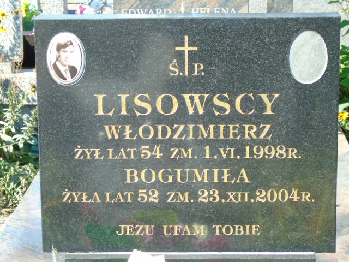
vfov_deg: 13.7
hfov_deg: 18.2
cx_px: 174
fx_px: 1089
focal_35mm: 108
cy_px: 131
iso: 80
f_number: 4.4
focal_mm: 19
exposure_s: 1/100
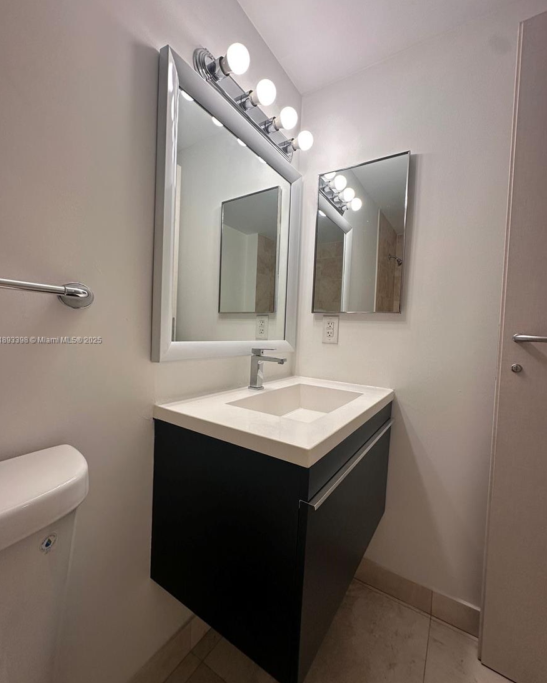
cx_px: 268
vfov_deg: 96.8
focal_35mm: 15
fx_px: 303
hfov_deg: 84.1
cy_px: 341
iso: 40
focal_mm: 2.22
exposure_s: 1/223
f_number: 2.2
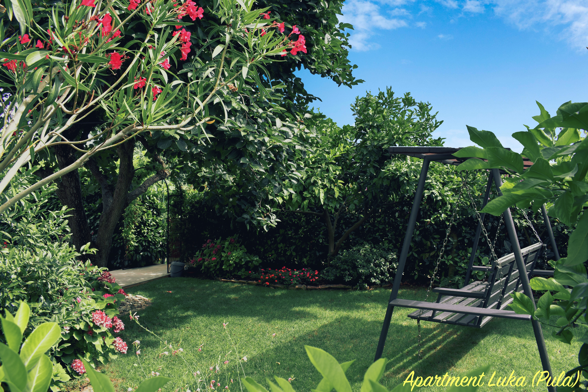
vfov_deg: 47.9
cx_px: 294
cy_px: 196
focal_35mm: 27
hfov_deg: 67.4
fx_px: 441
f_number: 8
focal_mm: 18
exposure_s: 1/60
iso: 100
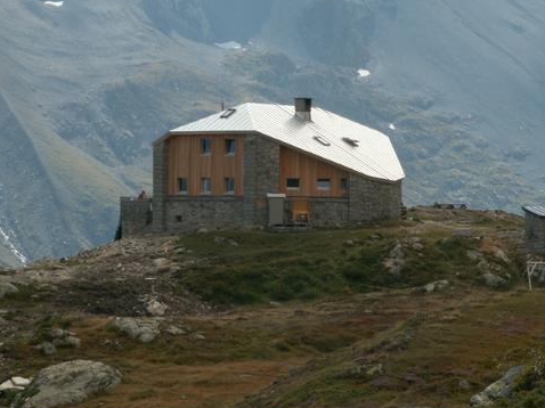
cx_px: 270
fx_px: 3226
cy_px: 165
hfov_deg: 9.7
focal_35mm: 205
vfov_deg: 7.2
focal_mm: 25.01
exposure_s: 1/160
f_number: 7.1
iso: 50
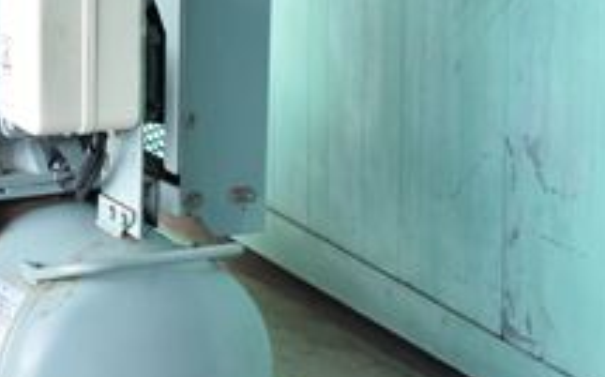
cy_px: 124
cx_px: 65
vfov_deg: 5.7
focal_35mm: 231
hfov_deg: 9.0
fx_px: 3809
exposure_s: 1/250
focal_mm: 65
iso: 1250
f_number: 6.3
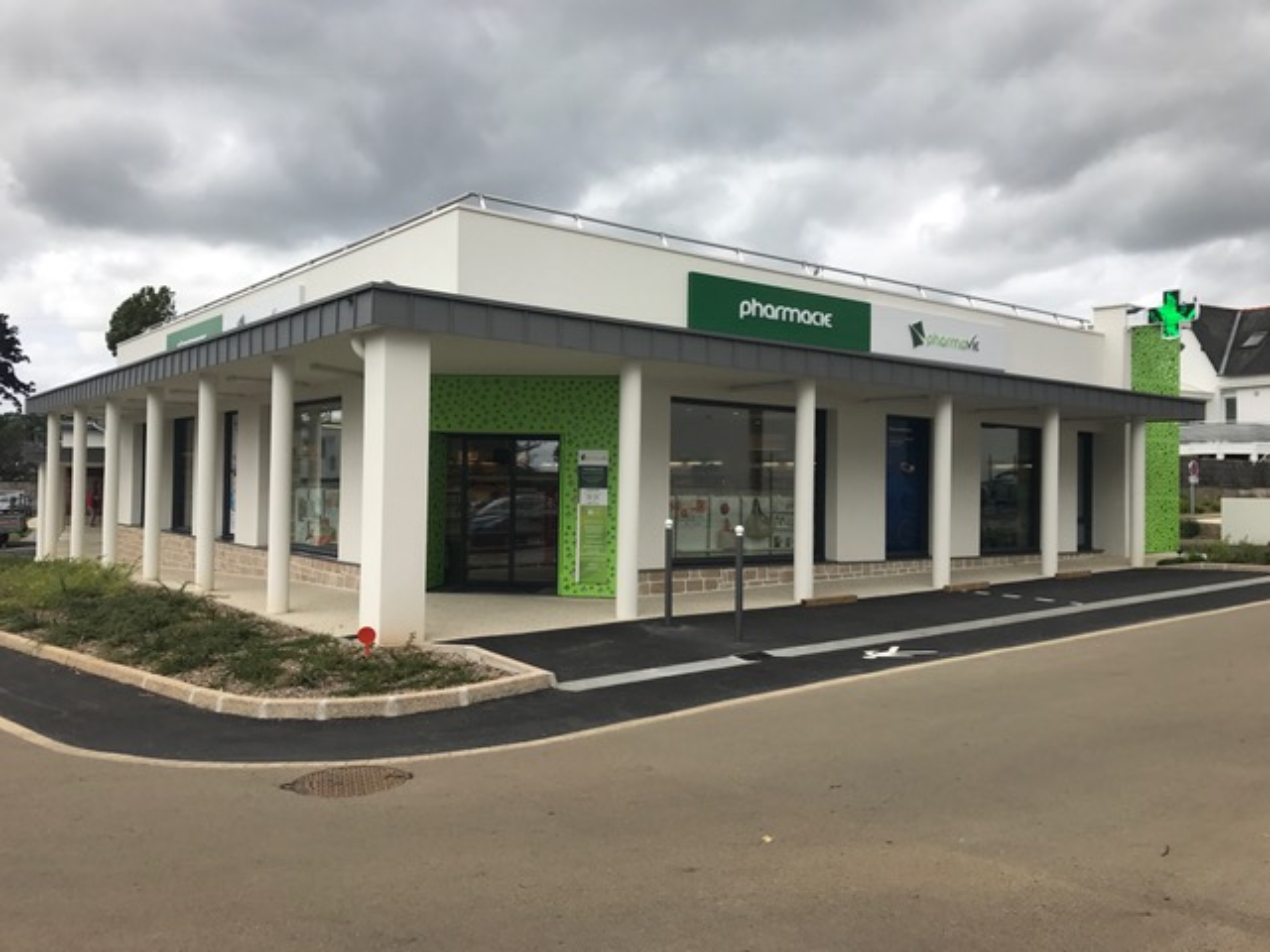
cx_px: 635
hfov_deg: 63.4
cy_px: 476
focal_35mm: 28
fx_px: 1027
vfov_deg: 49.7
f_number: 1.8
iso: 20
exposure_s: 1/1916
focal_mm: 3.99
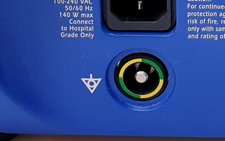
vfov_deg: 9.9
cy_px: -116
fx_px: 767
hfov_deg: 15.8
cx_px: 294
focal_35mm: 125
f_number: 2.4
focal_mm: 4.3
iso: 125
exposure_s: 1/50
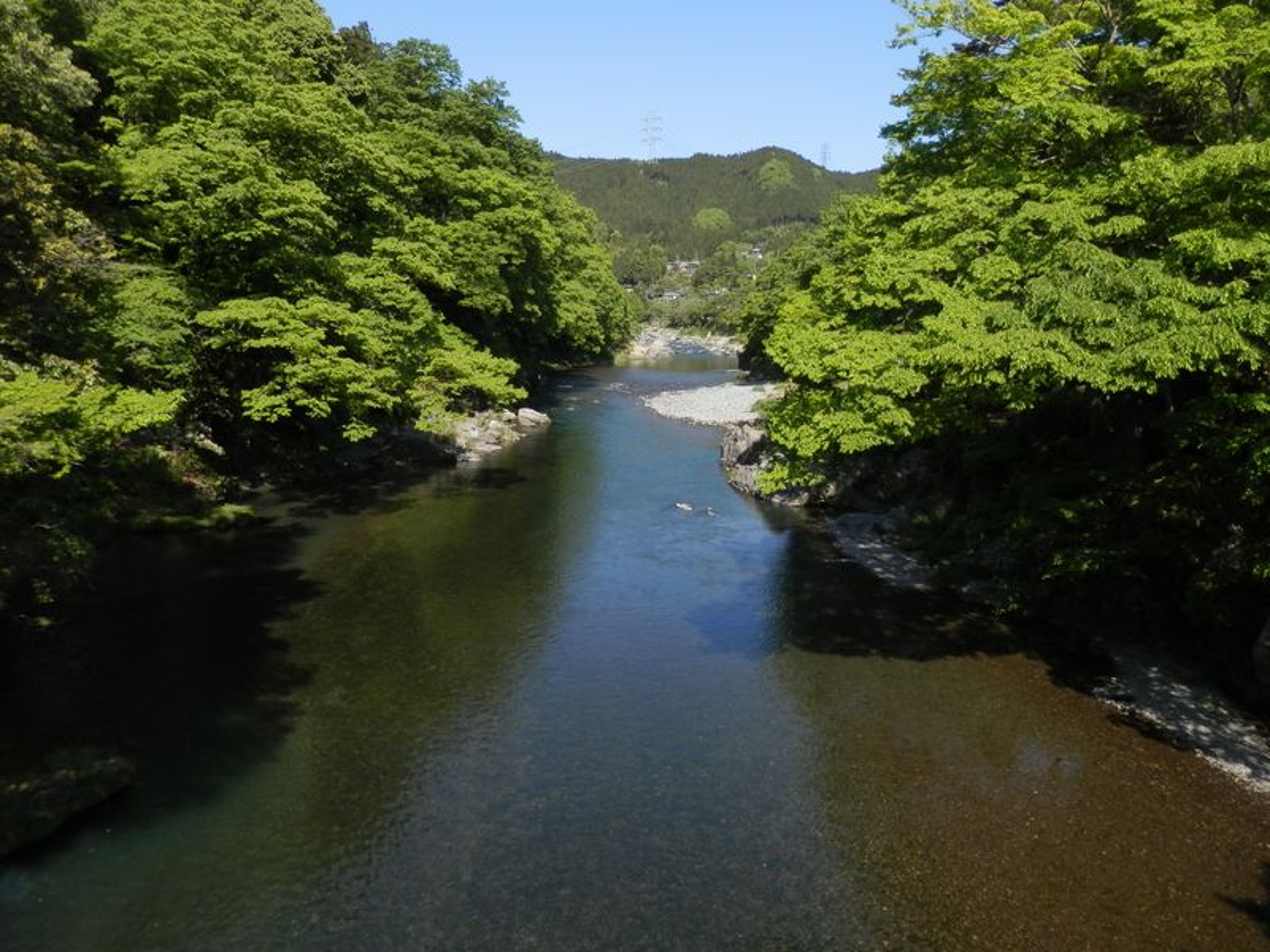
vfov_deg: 54.9
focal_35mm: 25
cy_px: 476
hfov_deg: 69.4
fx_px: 917
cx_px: 635
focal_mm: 4.5
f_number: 3
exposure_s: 1/800
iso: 80
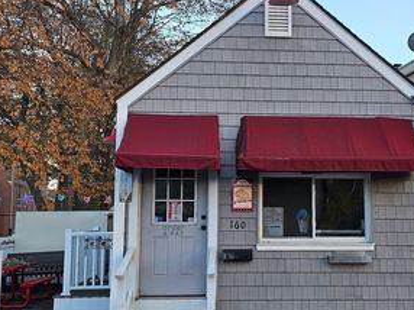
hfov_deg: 44.4
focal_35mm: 42
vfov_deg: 34.2
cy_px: 176
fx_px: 502
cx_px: 262
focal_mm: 5
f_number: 1.8
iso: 50
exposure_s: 1/357
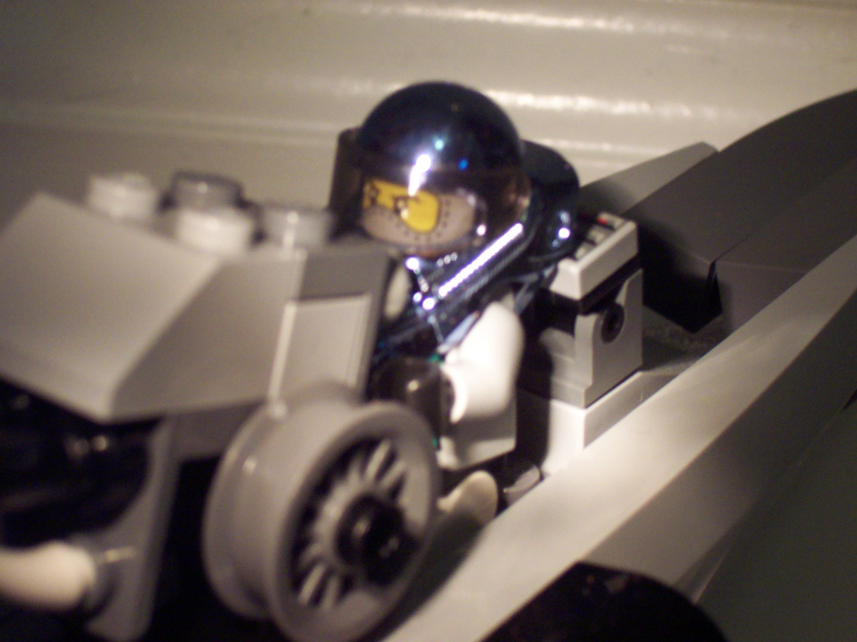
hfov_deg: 15.3
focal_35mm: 129
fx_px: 3194
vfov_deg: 11.5
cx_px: 428
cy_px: 321
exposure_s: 1/8
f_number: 4.8
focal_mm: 20
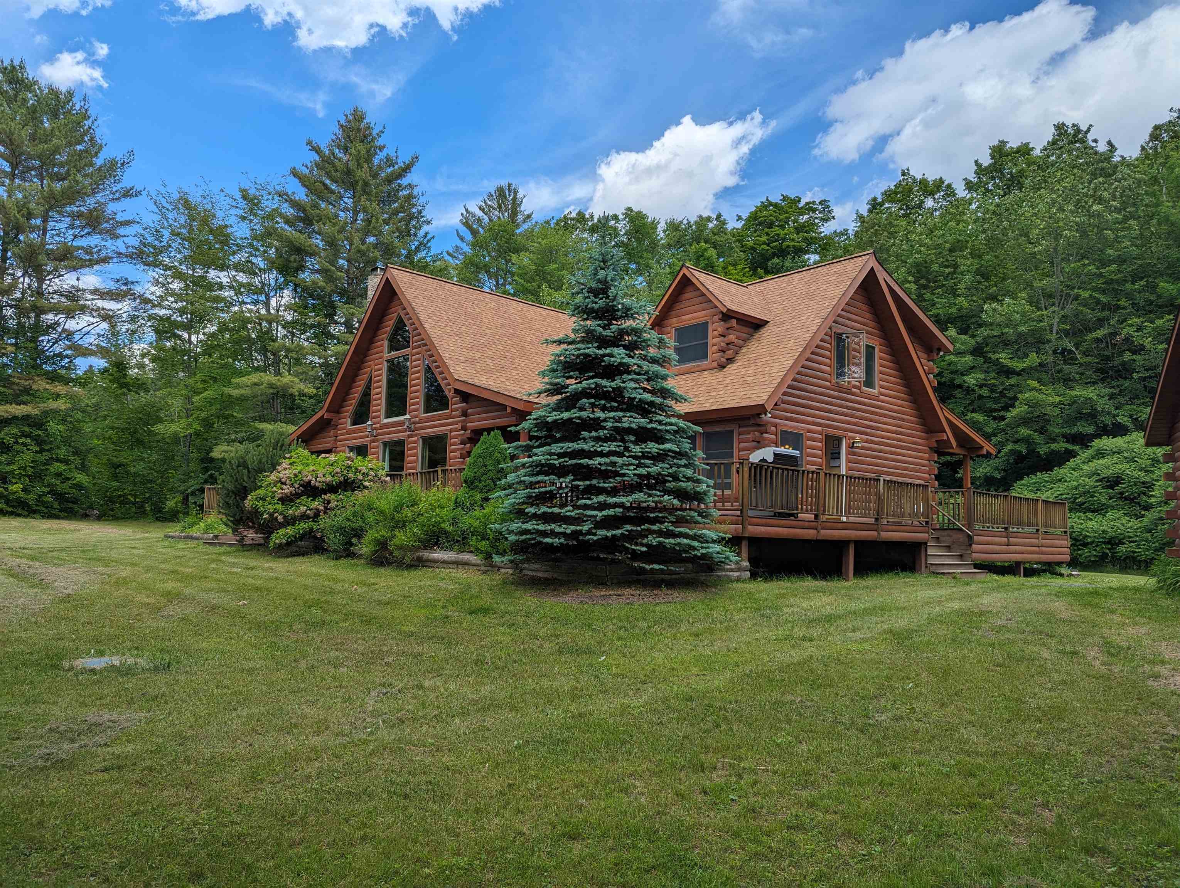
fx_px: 819
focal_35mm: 24
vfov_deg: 56.9
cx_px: 590
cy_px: 444
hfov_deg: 71.5
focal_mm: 6.81
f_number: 1.85
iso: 47
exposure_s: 1/2513
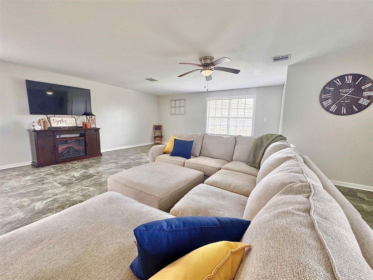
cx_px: 186
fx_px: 151
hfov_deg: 102.1
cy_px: 140
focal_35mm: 14
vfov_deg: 85.7
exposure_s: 1/120
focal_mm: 2.22
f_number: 2.2
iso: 125
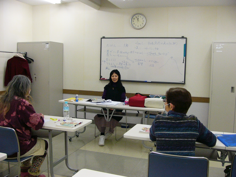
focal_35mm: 35
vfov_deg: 40.7
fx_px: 239
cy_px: 88
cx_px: 118
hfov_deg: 52.6
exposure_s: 1/60
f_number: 2.8
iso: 150
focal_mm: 4.6
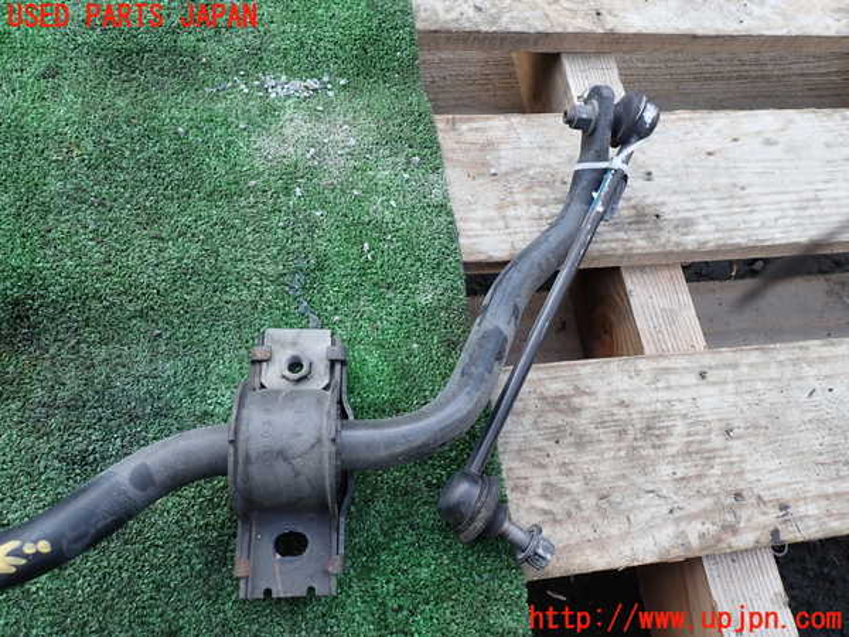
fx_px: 613
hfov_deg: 69.4
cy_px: 318
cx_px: 424
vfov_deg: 54.9
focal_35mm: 25
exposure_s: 1/160
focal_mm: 4.5
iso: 100
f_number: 2.8
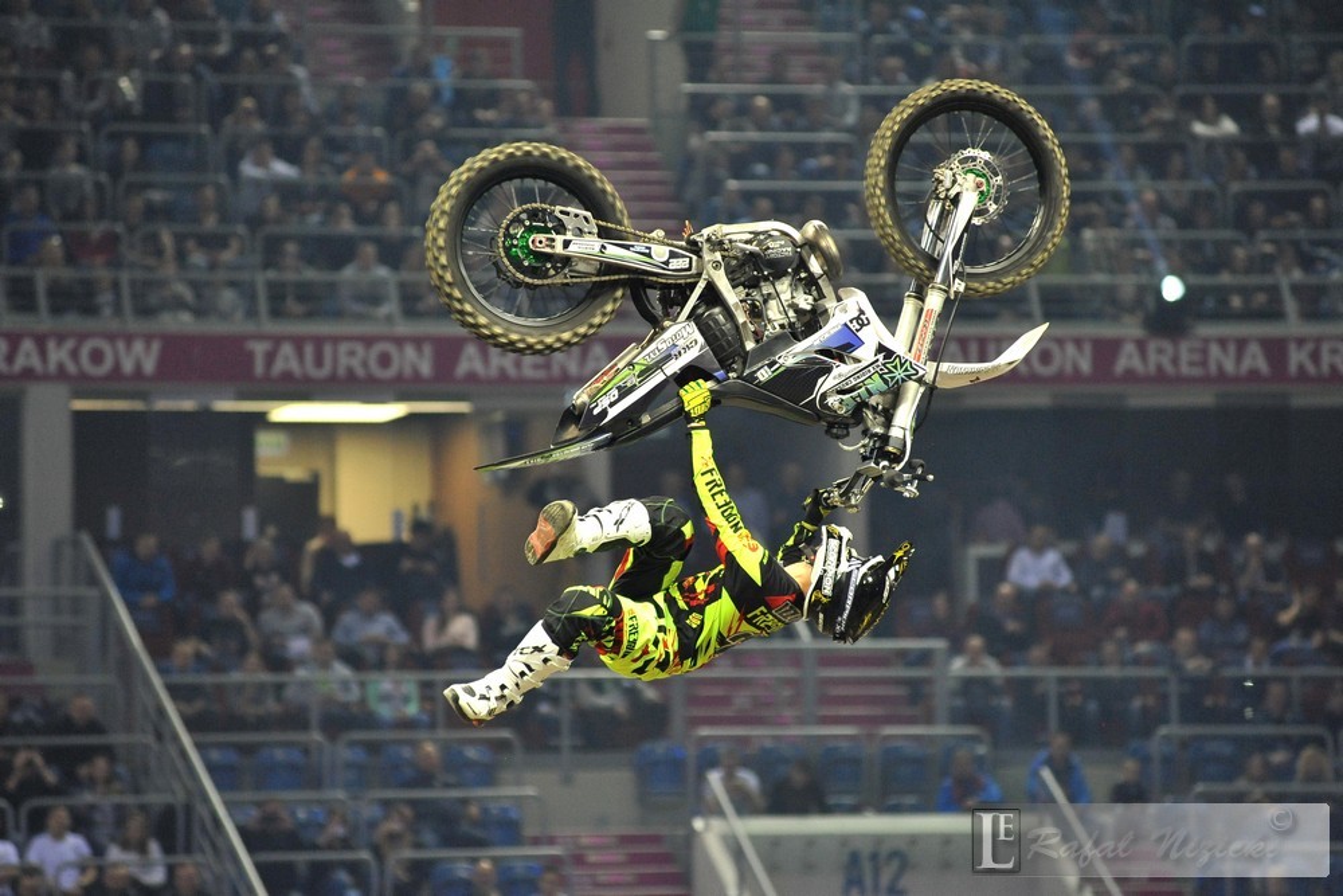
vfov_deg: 6.9
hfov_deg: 10.3
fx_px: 7462
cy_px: 448
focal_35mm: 200
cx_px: 672
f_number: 3.5
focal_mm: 200
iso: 3200
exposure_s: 1/1000
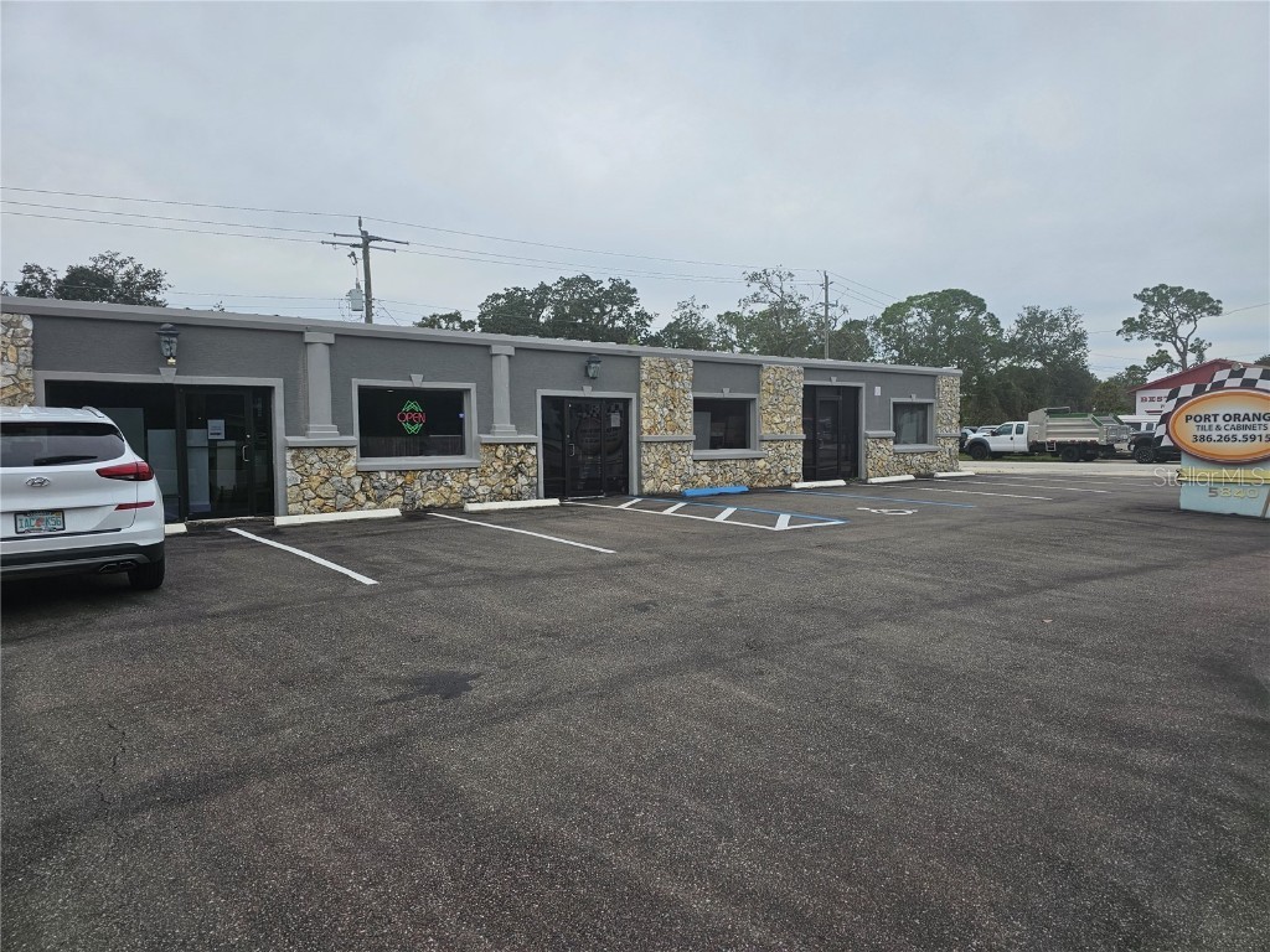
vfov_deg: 58.9
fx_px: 844
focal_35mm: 23
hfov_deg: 73.9
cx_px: 635
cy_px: 476
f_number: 1.7
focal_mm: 6.3
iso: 20
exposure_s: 1/1027
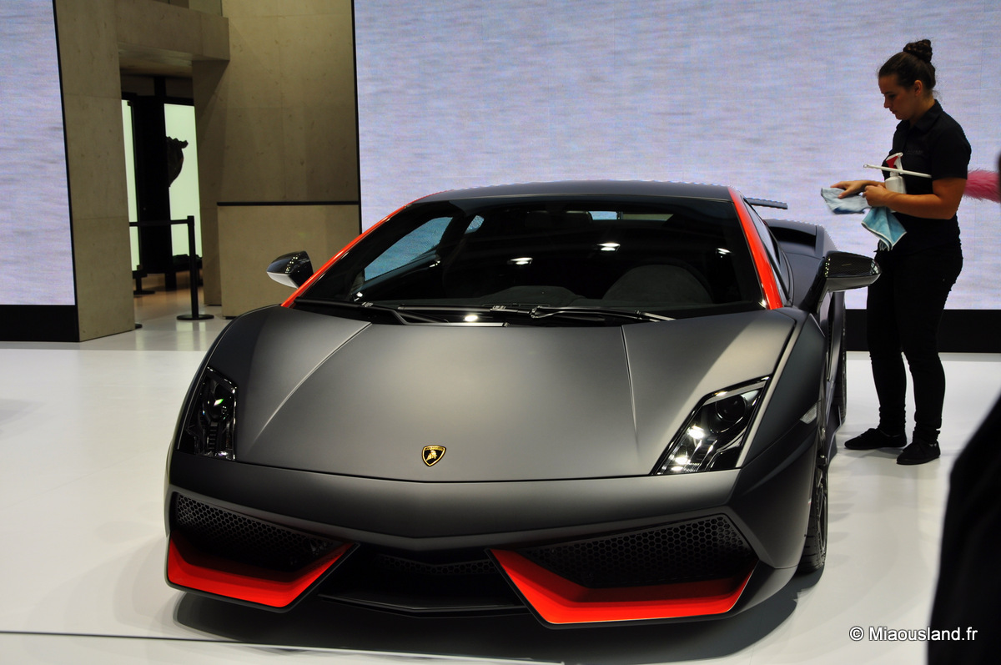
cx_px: 500
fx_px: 1458
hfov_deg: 37.9
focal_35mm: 52
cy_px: 332
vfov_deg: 25.7
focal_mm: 35
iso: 200
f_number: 9
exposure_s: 1/125
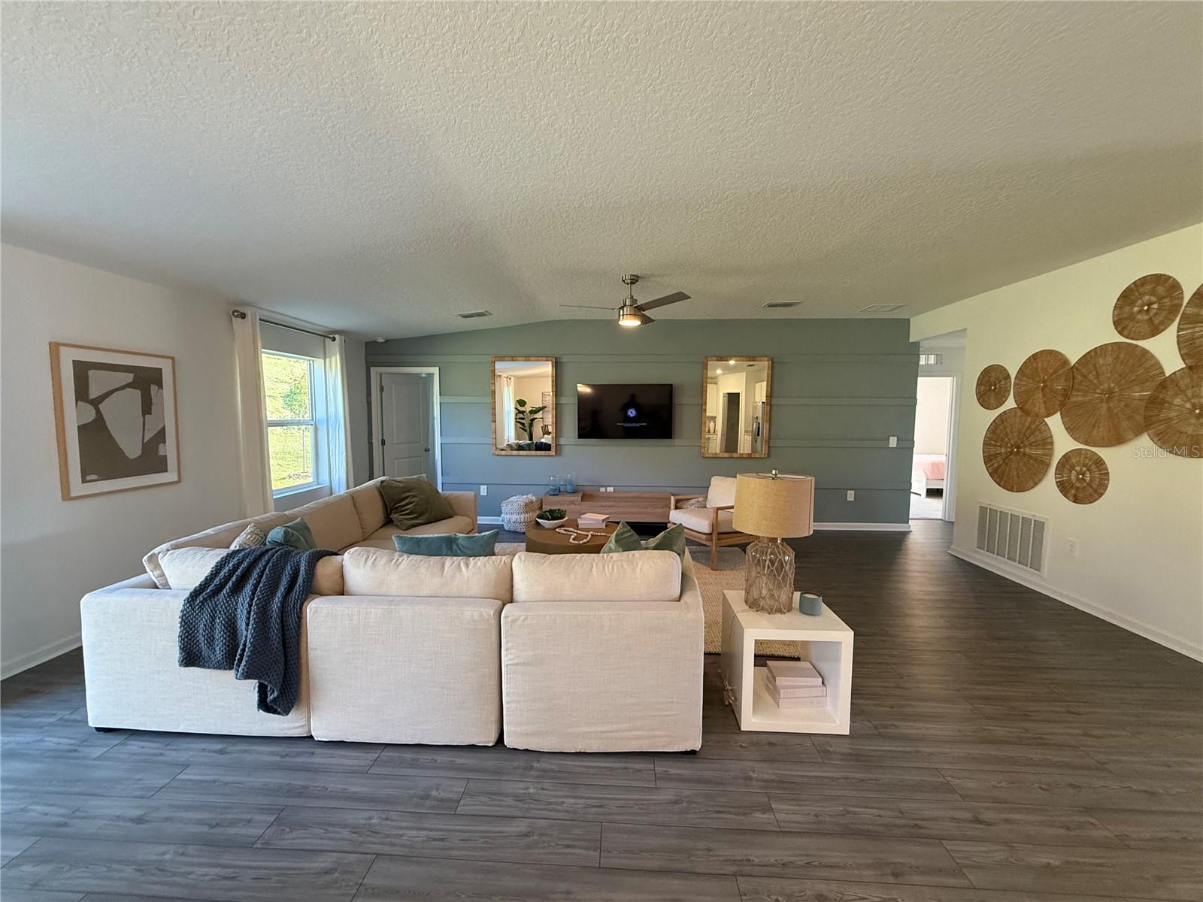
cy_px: 451
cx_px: 602
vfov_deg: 85.7
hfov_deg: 102.1
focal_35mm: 14
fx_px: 487
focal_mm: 2.22
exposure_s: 1/120
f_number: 2.2
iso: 320
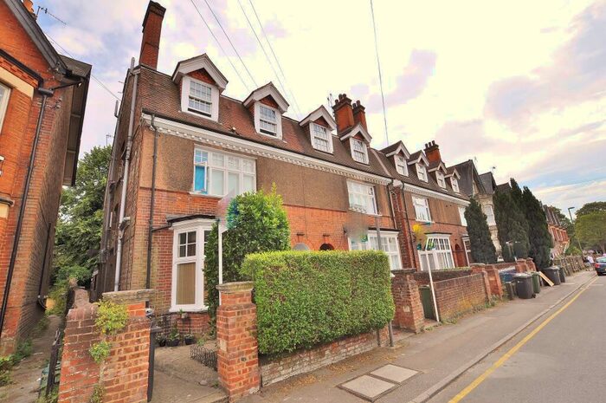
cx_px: 303
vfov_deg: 77.2
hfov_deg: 100.5
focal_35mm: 15
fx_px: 252
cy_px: 202
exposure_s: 1/200
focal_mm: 10
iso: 200
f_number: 9
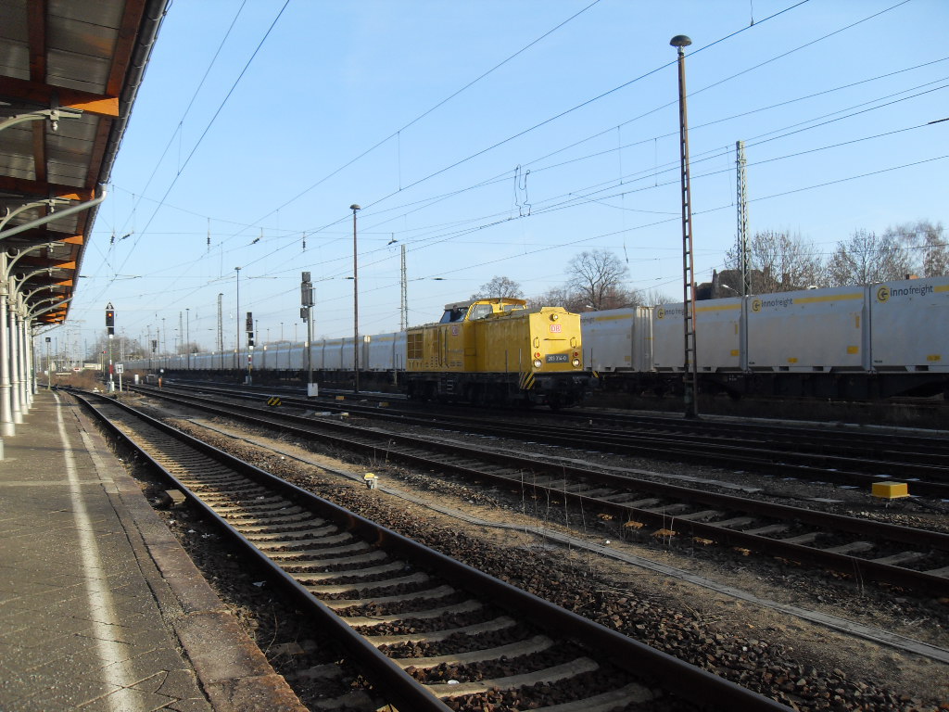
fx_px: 932
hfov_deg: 54.0
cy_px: 356
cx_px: 474
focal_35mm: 34
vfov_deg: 41.8
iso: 80
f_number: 7
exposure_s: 1/90
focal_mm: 6.3
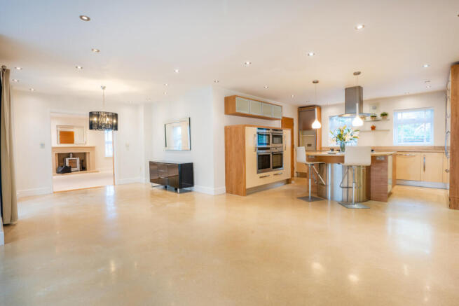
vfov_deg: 70.5
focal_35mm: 17
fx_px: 217
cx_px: 230
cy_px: 153
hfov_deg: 93.3
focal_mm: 17
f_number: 11
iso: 250
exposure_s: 1/2.5
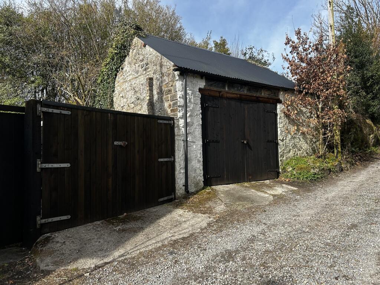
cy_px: 142
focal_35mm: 26
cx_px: 190
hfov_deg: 67.3
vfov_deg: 53.1
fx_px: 285
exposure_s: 1/1808
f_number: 1.5
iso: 50
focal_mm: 5.7
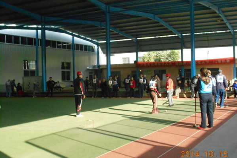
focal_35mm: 45
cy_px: 83
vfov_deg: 29.9
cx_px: 118
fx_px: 296
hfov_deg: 43.6
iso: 800
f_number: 4.2
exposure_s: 1/640
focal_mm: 7.7
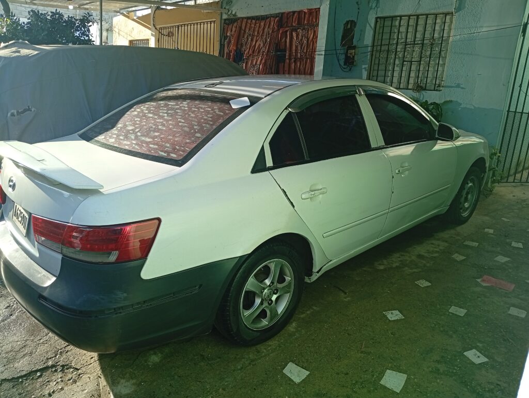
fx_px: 413
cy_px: 199
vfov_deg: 51.5
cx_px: 264
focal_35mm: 27
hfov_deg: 65.2
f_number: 1.8
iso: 50
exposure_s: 1/132
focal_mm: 3.98
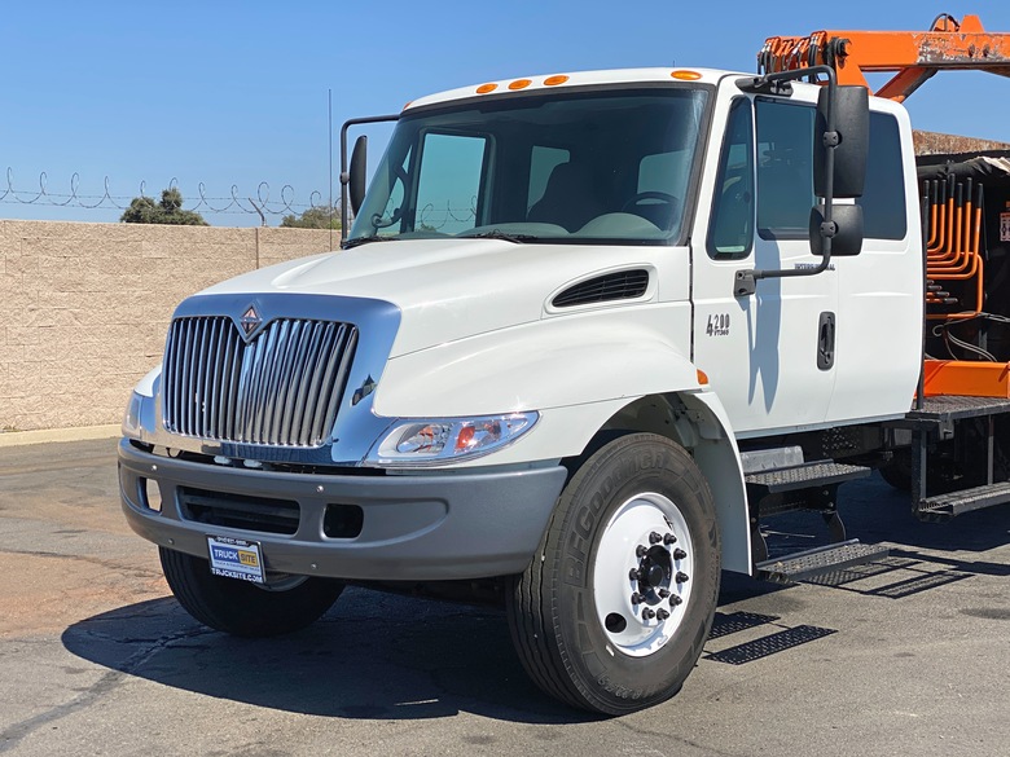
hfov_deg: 36.8
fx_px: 1517
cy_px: 378
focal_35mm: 52
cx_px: 505
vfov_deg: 28.0
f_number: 2
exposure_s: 1/2994
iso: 20
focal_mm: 6
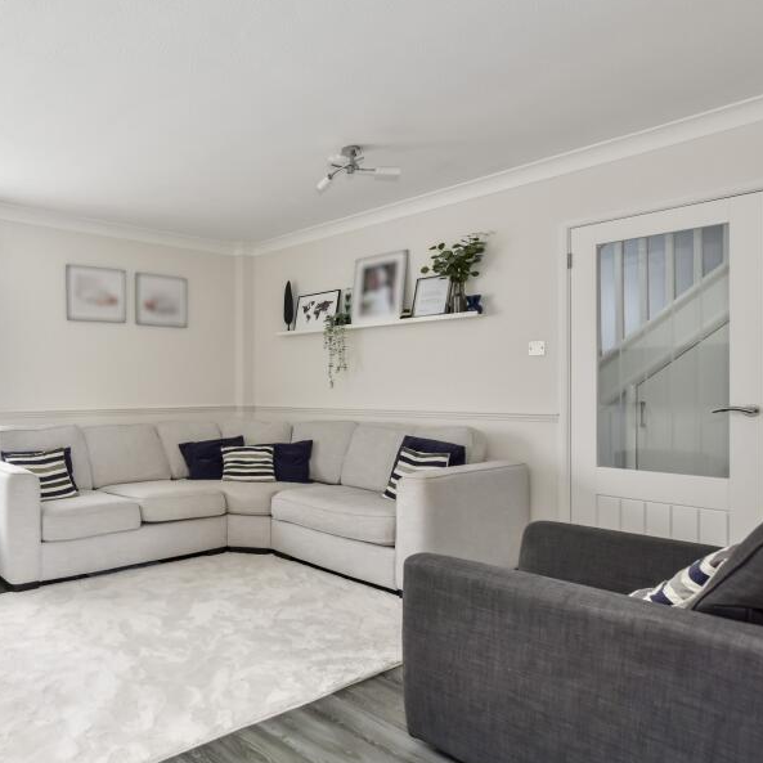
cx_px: 138
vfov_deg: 69.6
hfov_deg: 62.8
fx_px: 549
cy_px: 389
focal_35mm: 22
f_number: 8
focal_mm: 10
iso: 640
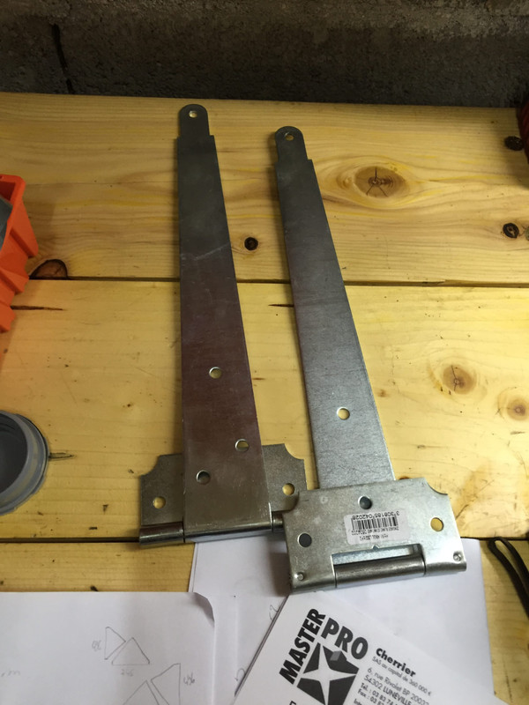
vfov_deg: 61.7
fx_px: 591
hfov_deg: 48.2
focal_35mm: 29
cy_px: 352
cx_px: 264
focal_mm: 4.15
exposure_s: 1/33
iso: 125
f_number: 2.2
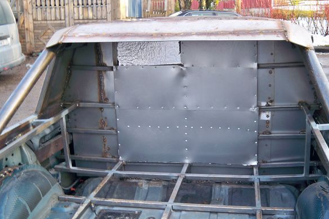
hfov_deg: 47.4
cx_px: 171
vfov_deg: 32.6
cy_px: 111
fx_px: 375
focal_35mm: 41
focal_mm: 7.9
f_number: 3.1
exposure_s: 1/30
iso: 125
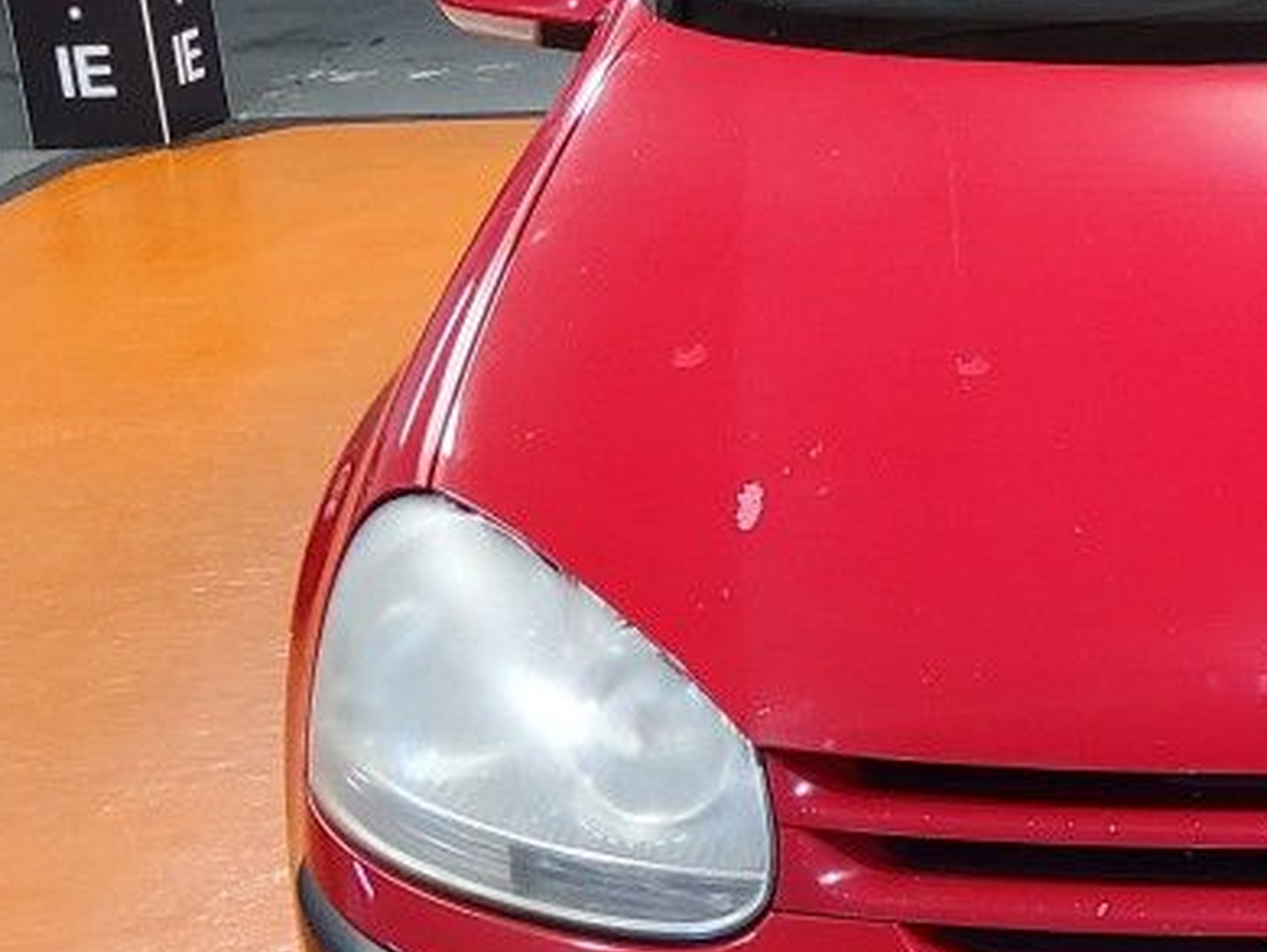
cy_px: 458
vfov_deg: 18.5
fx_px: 2930
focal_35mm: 80
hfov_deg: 23.0
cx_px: 1387
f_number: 2
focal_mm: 3.08
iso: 250
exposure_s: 1/50
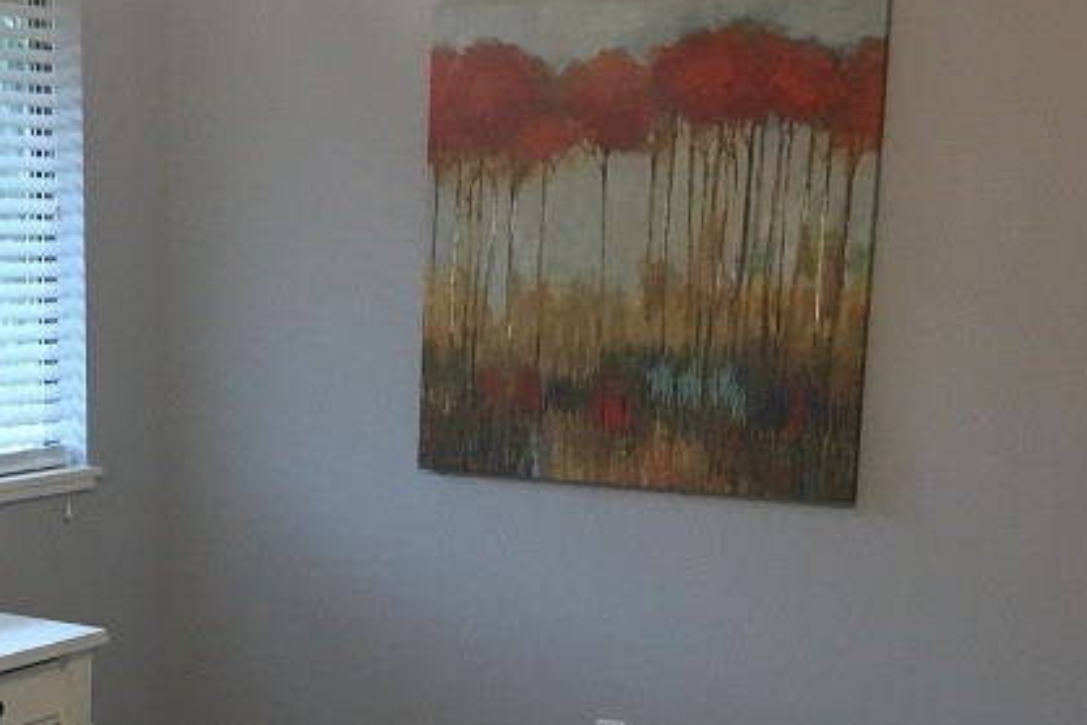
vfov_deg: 18.0
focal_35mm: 74
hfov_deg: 27.0
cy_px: 702
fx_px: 2234
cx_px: 268
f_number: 2.2
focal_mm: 4.15
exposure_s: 1/30
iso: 64
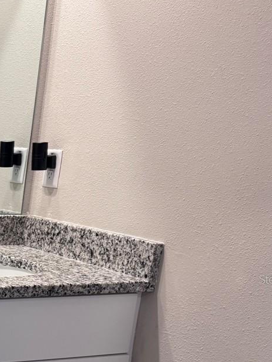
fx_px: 649
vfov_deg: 30.6
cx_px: -154
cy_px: 279
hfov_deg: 19.9
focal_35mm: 62
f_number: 1.78
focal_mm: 6.76
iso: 160
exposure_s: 1/120
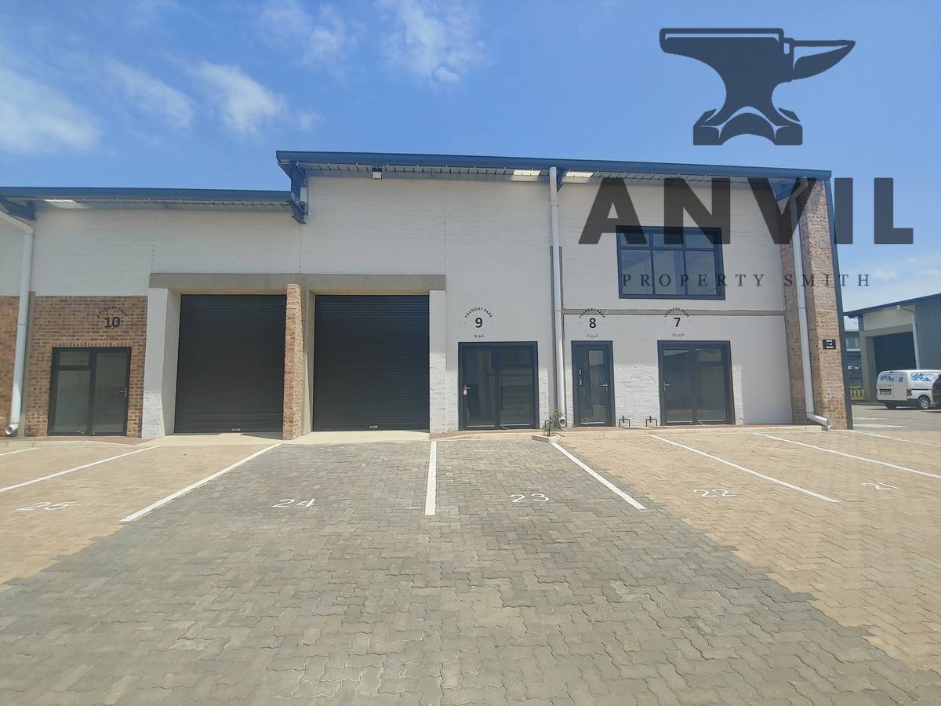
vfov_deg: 78.1
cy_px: 353
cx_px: 470
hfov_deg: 94.5
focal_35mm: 16
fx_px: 435
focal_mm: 2.18
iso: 50
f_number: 1.9
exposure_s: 1/1266
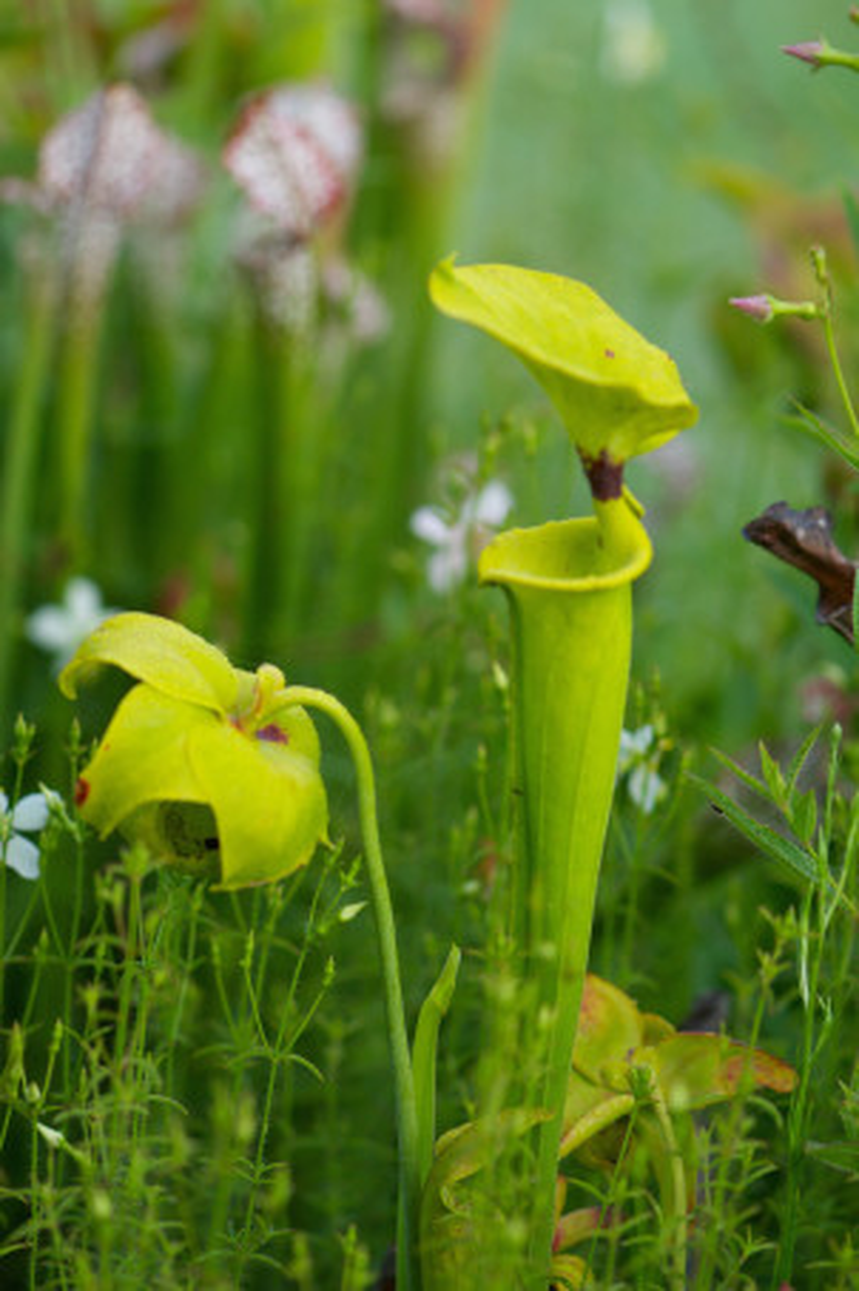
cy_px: 646
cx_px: 430
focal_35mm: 158
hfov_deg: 8.7
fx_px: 5645
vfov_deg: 13.0
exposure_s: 1/500
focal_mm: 105
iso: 400
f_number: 3.5
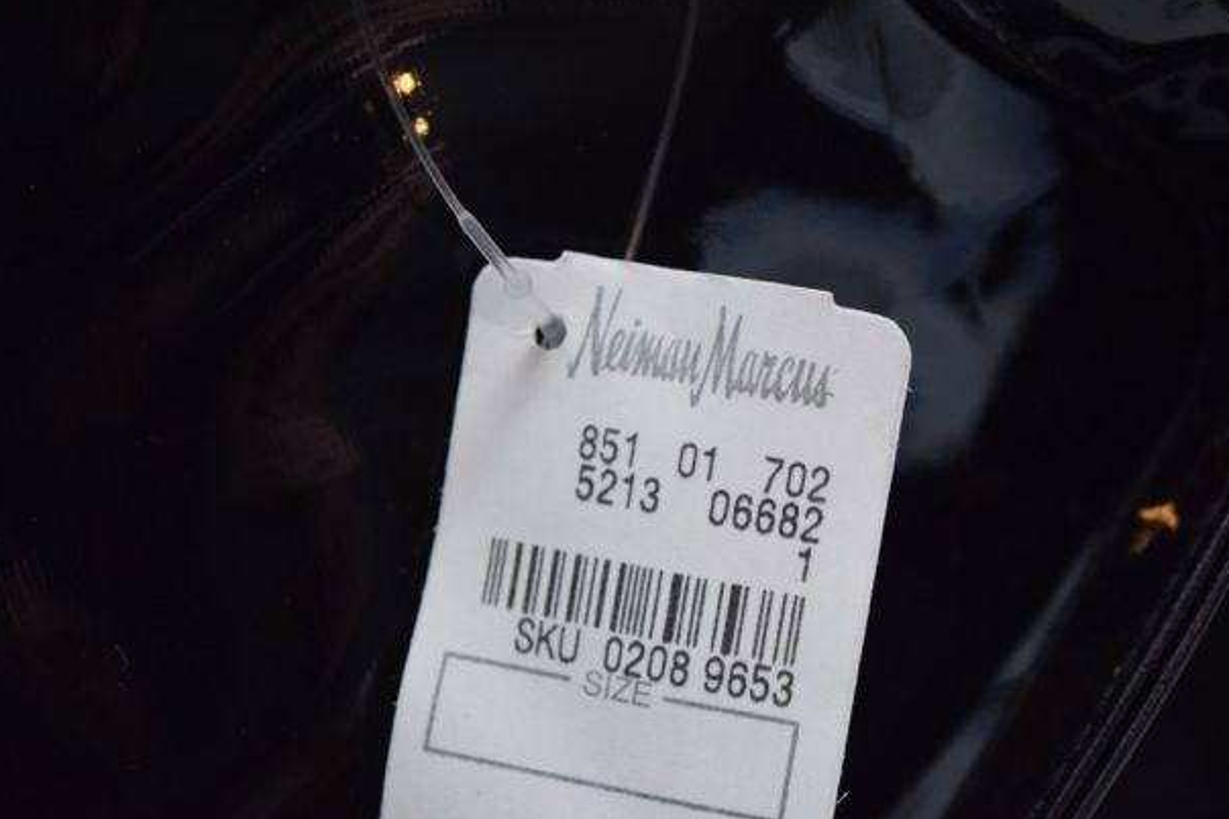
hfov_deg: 23.2
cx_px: 640
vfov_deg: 15.6
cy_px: 425
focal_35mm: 88
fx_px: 2988
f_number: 5.6
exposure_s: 1/125
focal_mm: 55
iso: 800
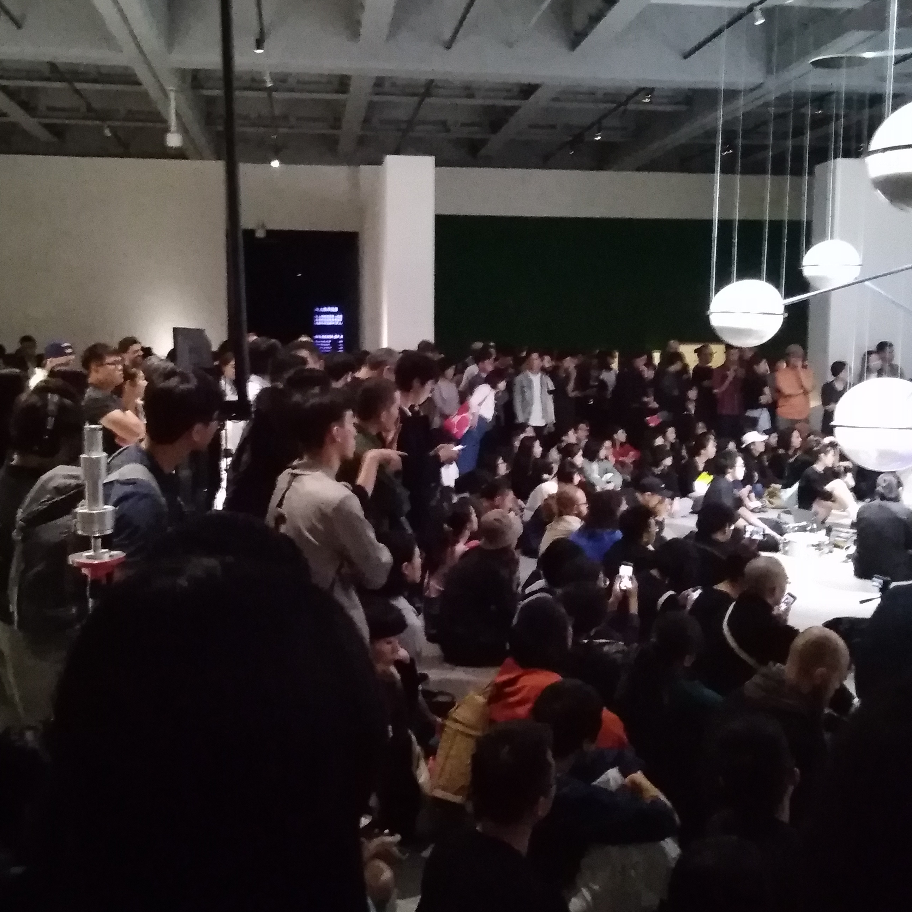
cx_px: 449
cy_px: 453
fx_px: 1103
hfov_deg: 44.9
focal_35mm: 37
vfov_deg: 44.9
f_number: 2.2
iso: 2783
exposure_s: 1/12
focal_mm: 3.46
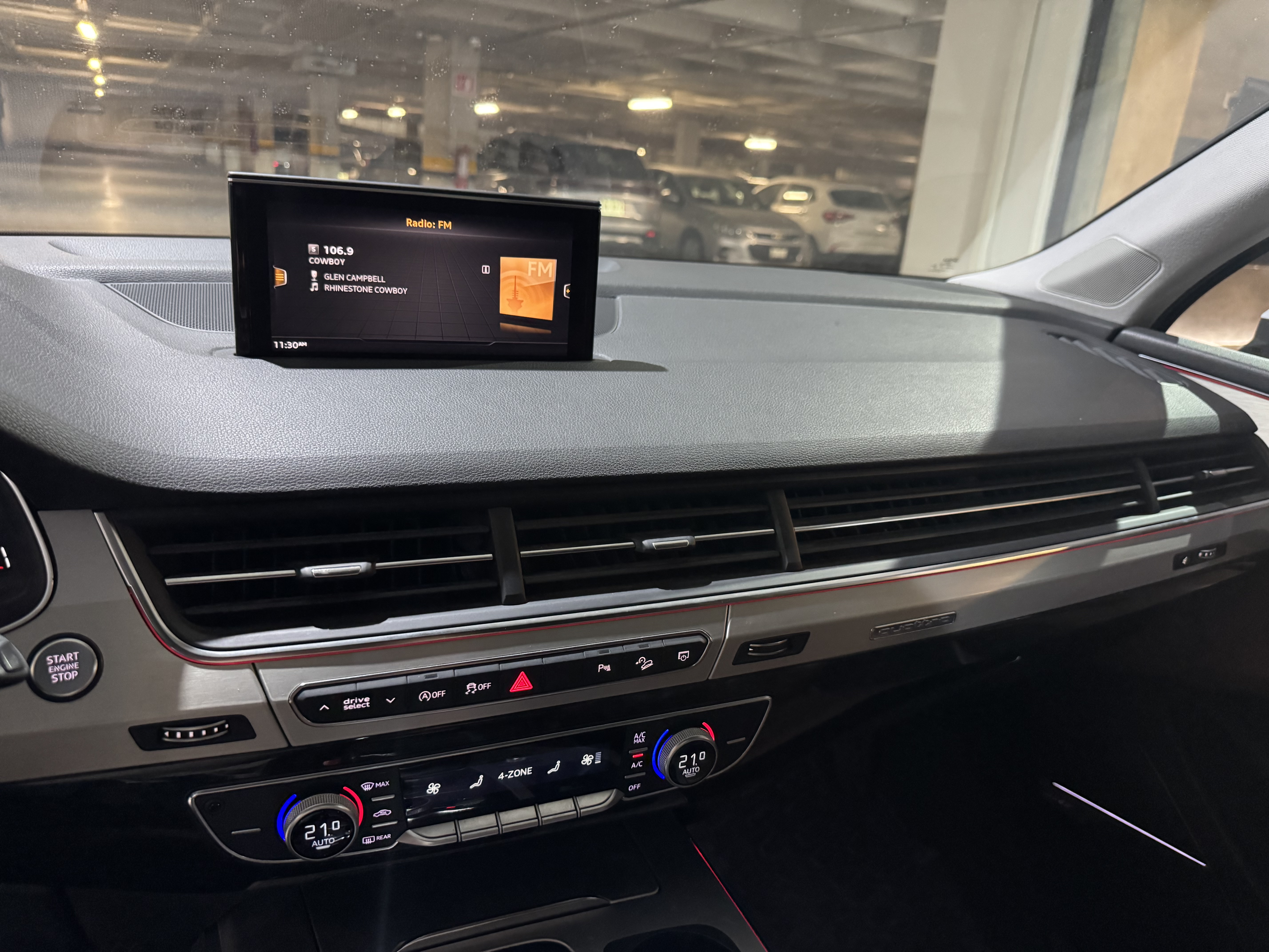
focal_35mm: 24
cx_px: 634
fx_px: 880
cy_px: 476
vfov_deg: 56.8
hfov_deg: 71.6
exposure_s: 1/40
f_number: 1.78
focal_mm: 6.76
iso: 1000
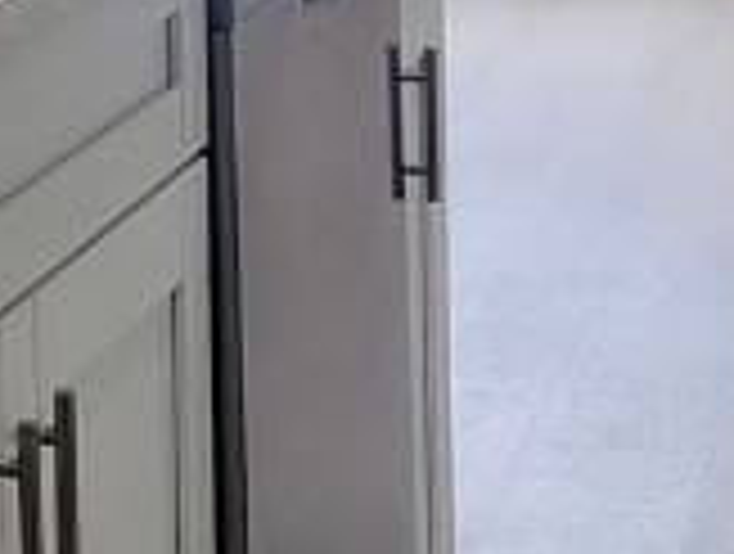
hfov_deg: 11.5
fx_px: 3464
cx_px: -437
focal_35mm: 163
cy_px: -450
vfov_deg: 8.8
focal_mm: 5.4
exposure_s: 1/169
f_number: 1.8
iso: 40
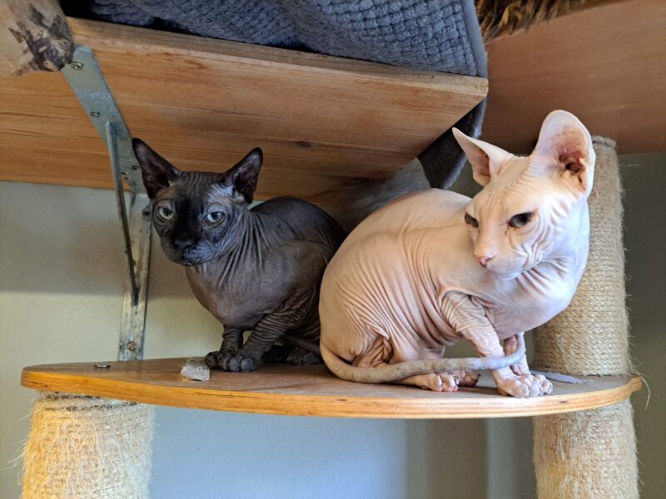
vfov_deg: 56.8
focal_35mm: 24
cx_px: 333
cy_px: 250
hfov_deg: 71.6
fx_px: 462
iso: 320
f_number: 1.8
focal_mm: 5.23
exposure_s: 1/33
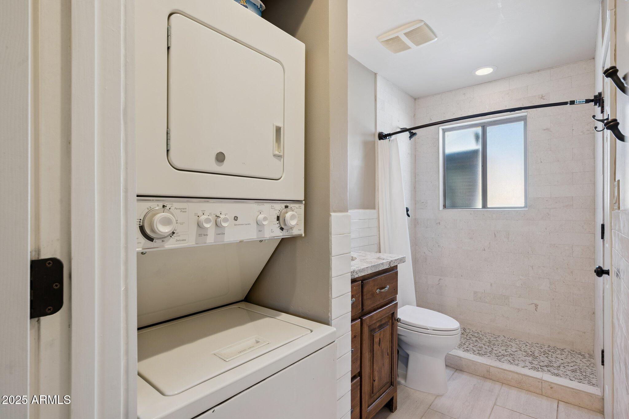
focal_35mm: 18
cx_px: 314
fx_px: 306
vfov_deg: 68.8
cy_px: 210
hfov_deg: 91.7
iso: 320
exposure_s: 1/20
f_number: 8
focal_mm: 17.5
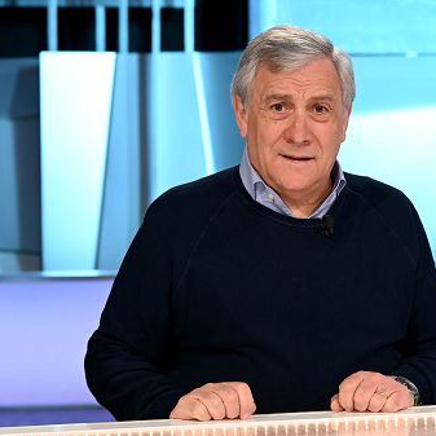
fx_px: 1525
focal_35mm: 107
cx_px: 261
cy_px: 219
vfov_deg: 16.3
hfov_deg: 16.3
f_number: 6.3
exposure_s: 1/250
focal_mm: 83
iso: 2500
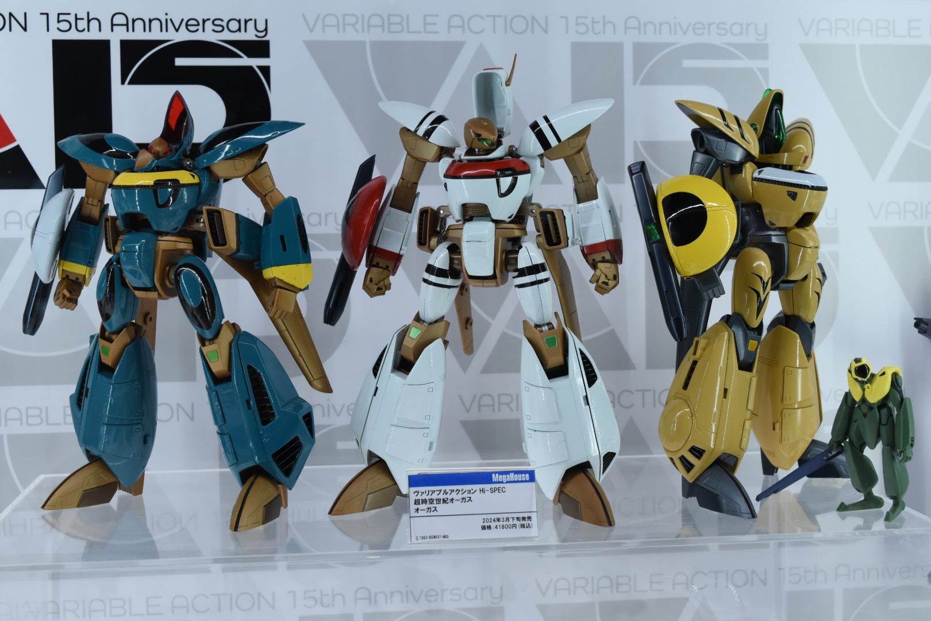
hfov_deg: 38.9
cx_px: 466
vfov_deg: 26.5
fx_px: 1319
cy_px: 310
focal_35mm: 51
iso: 640
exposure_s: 1/200
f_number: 8
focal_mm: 34
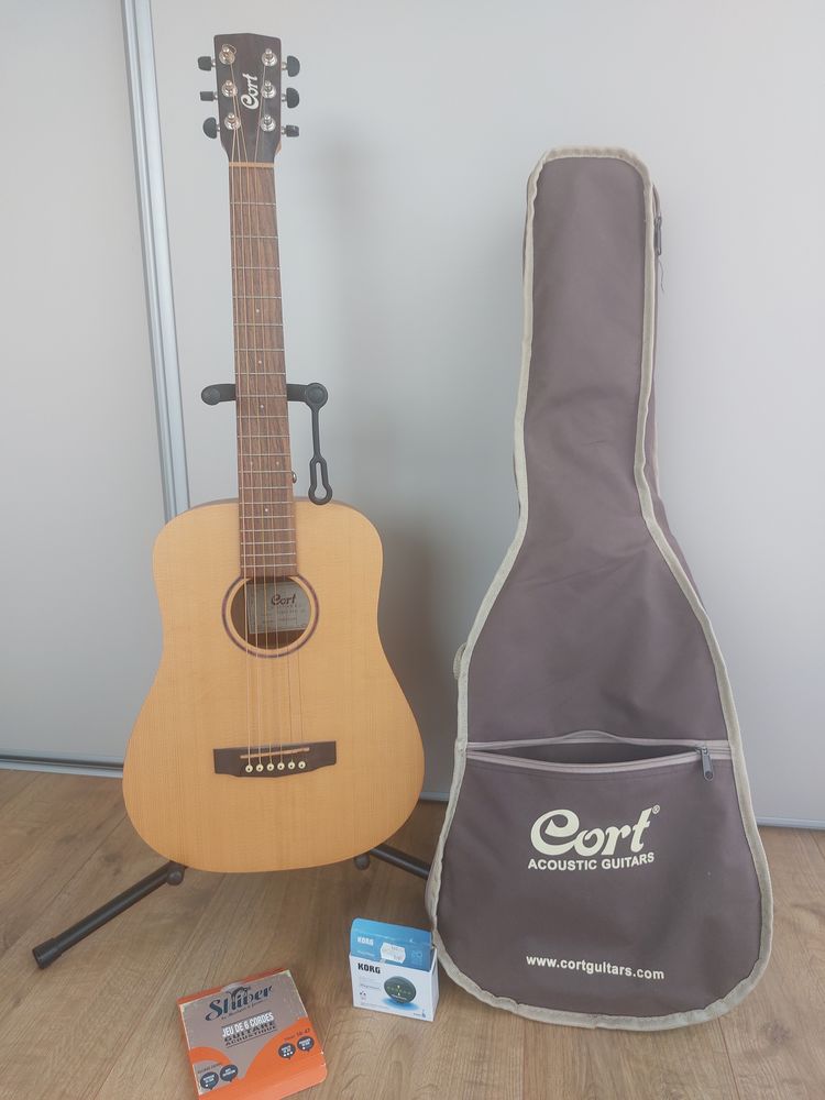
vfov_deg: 71.6
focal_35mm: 24
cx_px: 412
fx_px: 763
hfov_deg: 56.8
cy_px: 550
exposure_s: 1/100
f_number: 1.8
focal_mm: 5.23
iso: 64
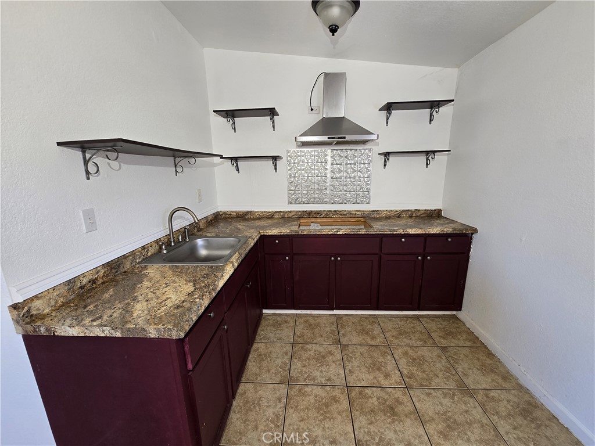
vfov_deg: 89.9
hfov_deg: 106.2
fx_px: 223
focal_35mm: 13
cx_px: 298
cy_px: 223
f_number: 2.2
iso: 64
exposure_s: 1/60
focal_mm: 2.2
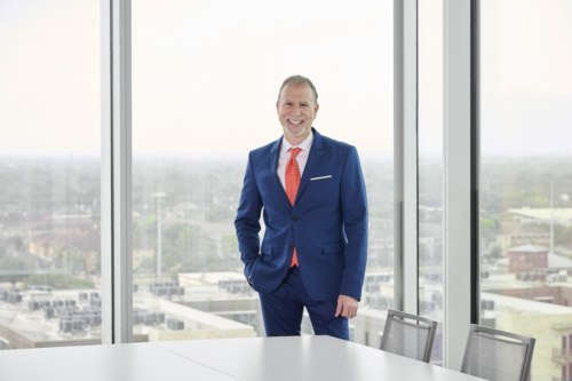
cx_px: 286
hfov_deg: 22.1
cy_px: 190
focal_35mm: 92
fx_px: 1461
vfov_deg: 14.9
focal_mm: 92
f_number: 7.1
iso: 1250
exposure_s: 1/160
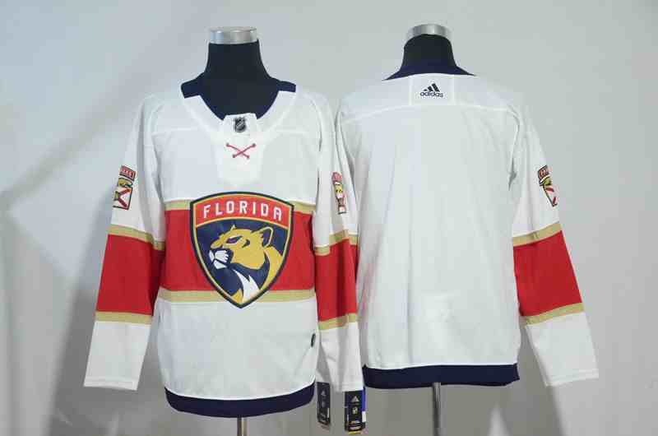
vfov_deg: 21.5
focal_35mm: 63
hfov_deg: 32.0
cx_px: 329
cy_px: 218
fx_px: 1149
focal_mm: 42
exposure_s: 1/40
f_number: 4.5
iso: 4000
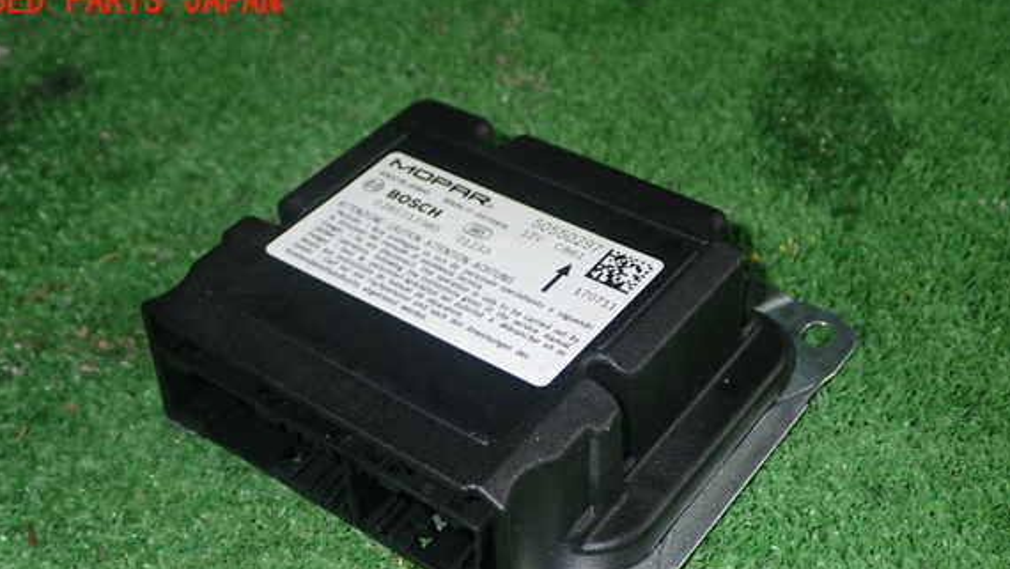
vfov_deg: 25.3
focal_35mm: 47
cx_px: 489
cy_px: 378
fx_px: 1259
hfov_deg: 43.7
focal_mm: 7.31
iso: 320
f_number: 8
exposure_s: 1/40
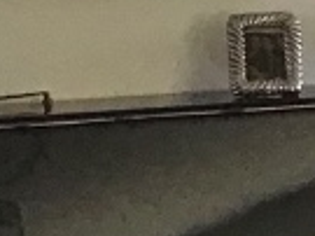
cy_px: 264
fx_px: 2227
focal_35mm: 245
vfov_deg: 6.0
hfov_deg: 6.7
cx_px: 1192
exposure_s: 1/30
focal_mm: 3.3
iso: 32
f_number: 2.4
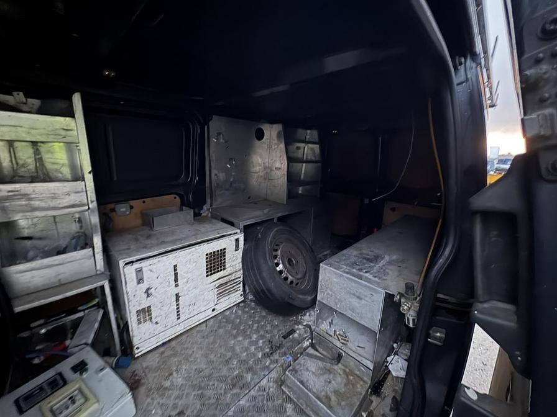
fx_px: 225
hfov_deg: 102.1
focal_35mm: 14
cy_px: 208
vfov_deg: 85.7
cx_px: 278
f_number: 2.2
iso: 800
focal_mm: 2.22
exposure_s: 1/8
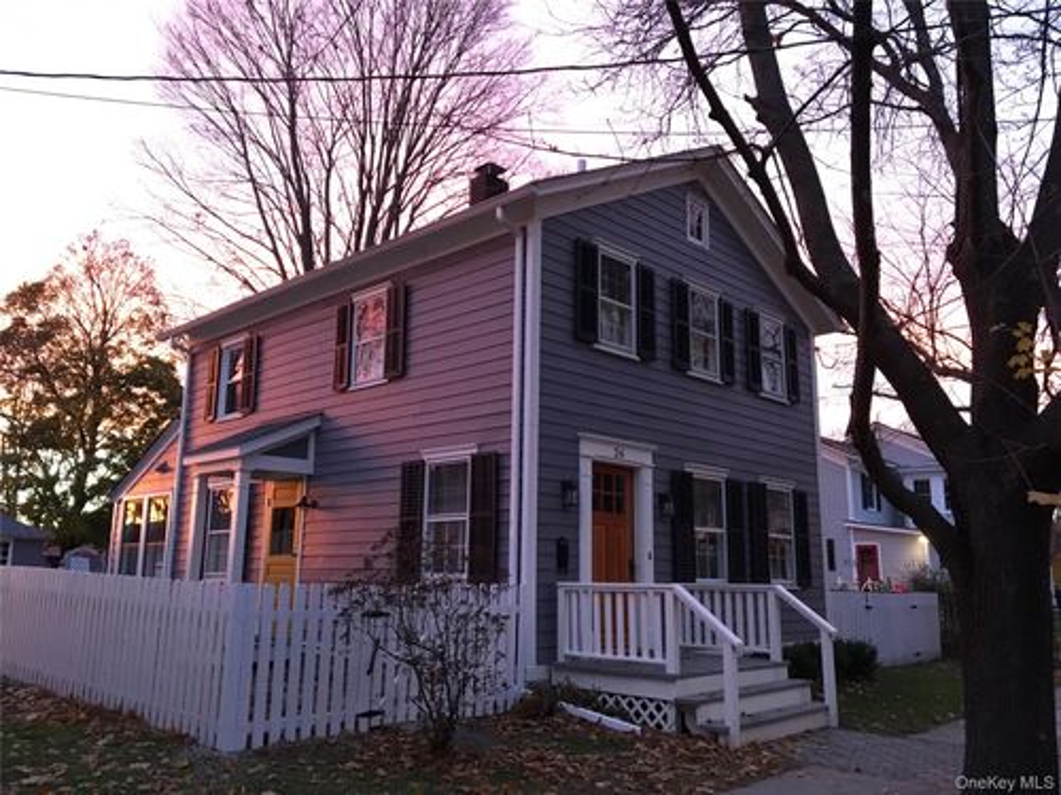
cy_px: 398
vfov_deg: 48.2
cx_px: 530
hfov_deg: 61.7
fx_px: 889
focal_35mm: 29
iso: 250
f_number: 2.2
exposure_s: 1/15
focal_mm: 4.15
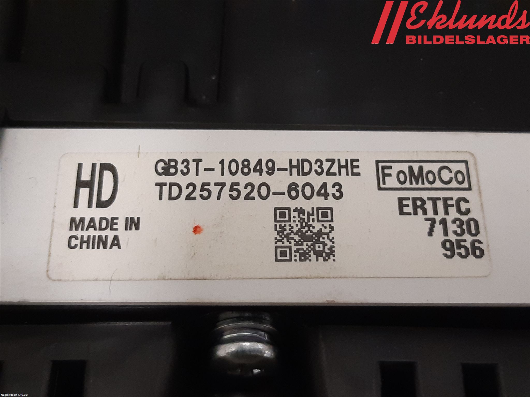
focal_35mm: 26
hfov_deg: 67.3
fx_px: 398
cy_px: 198
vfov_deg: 53.1
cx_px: 265
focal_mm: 3.93
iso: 250
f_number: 1.7
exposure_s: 1/50
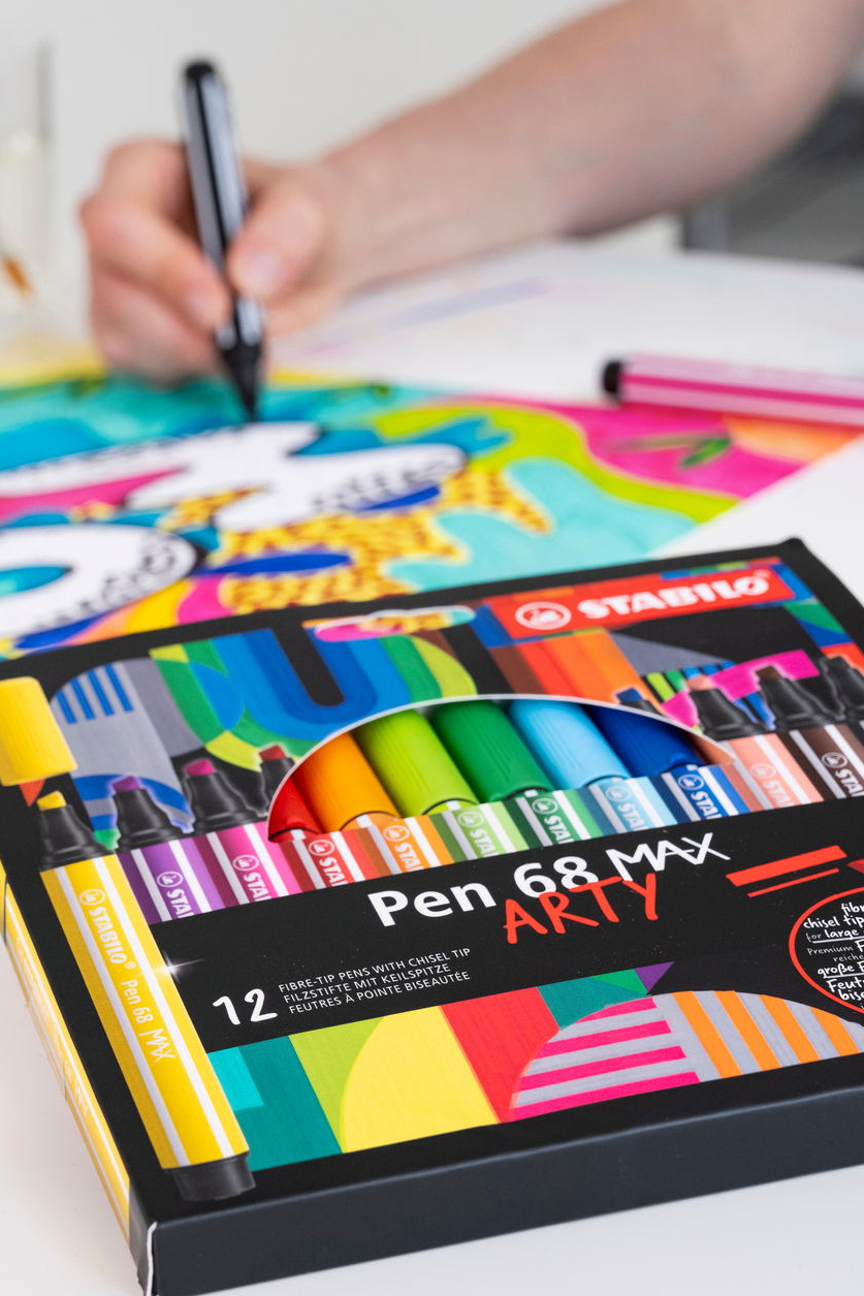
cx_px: 253
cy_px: 653
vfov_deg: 19.3
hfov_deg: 12.9
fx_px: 3815
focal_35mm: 106
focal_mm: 70
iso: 640
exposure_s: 1/80
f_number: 8
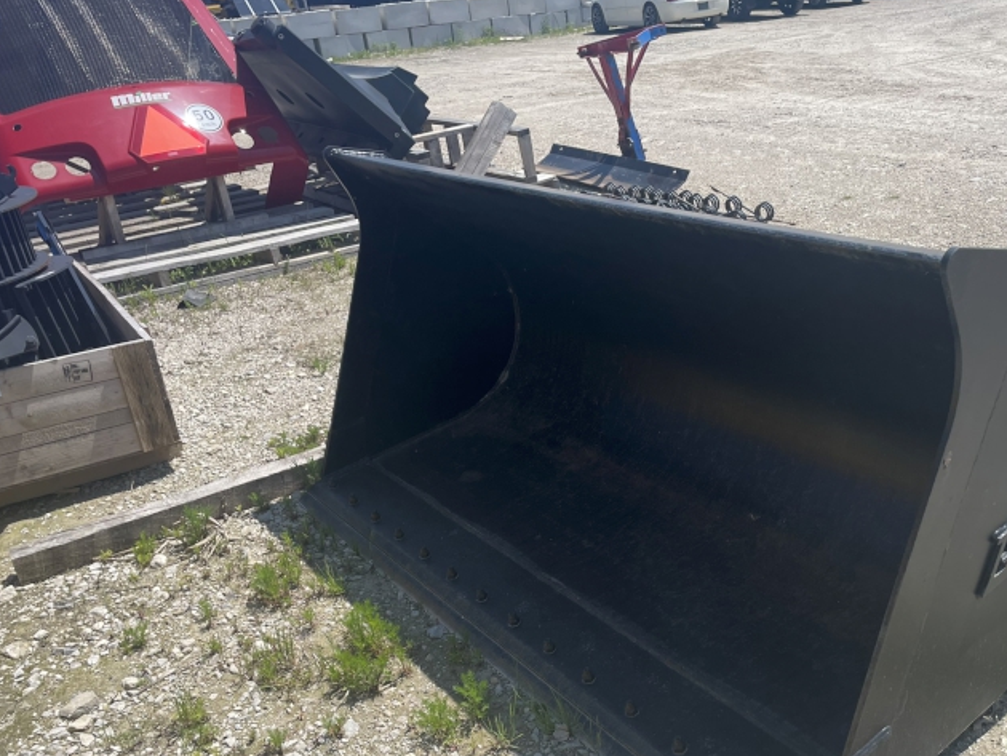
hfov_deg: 54.9
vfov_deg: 42.6
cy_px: 473
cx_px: 612
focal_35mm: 33
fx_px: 960
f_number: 1.6
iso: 32
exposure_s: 1/2817
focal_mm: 4.2
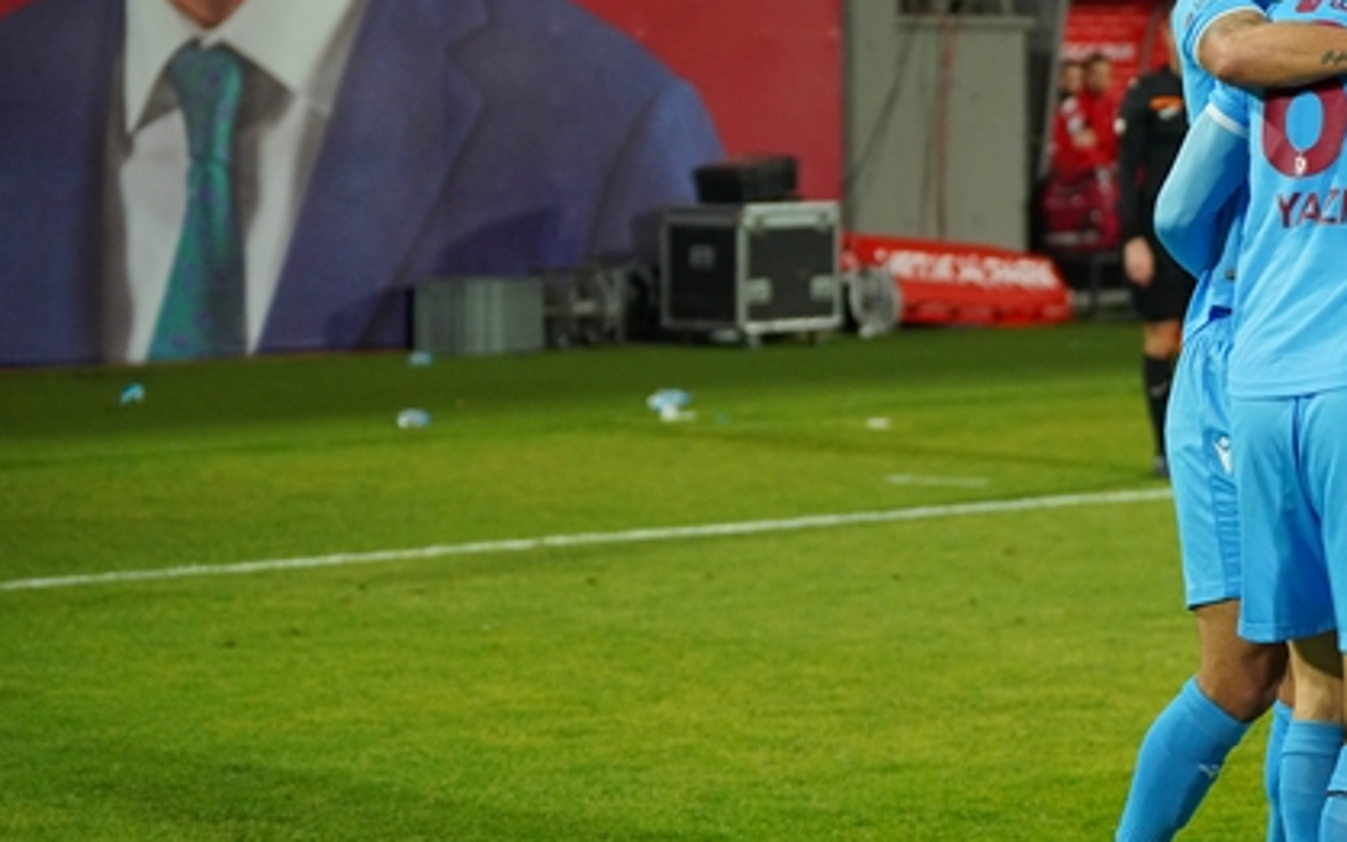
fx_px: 5360
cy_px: 384
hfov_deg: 14.2
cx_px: 1249
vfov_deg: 9.0
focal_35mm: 146
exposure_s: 1/1600
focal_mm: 70
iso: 2000
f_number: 2.8
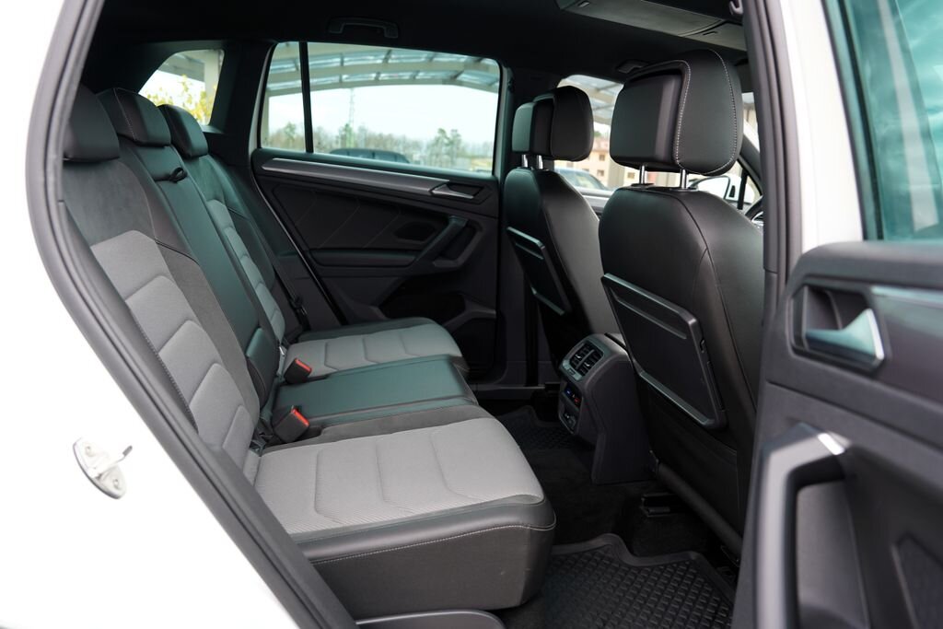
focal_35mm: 24
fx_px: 629
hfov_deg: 73.7
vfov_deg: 53.1
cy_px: 314
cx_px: 472
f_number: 4
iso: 100
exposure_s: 1/60
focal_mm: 24
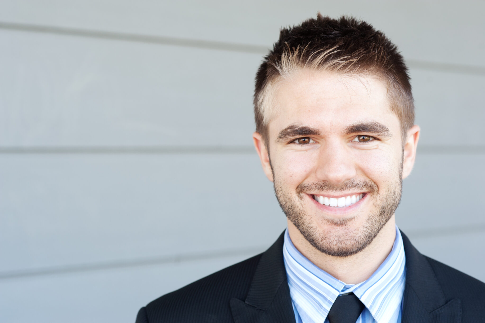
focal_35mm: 85
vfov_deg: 16.1
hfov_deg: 23.9
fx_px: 1144
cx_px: 242
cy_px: 162
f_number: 5.6
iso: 400
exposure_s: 1/160
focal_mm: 85
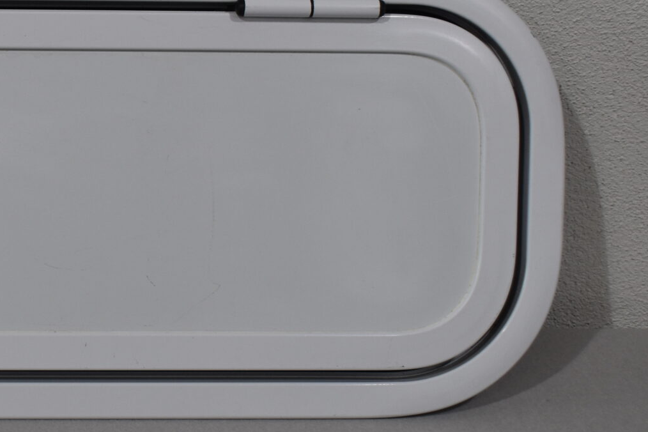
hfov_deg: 18.9
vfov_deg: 13.4
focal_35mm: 102
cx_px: -125
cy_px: 213
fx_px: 1841
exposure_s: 1/125
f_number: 5.6
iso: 220
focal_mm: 27
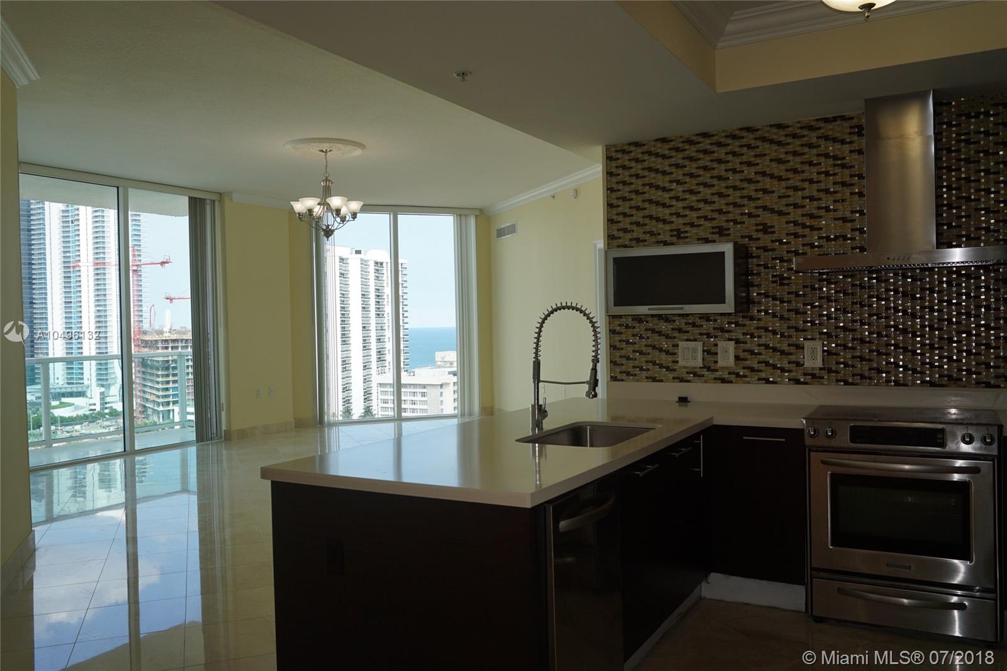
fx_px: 839
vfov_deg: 43.6
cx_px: 504
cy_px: 336
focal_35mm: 30
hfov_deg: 61.9
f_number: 7.1
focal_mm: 20
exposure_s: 1/100
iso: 100
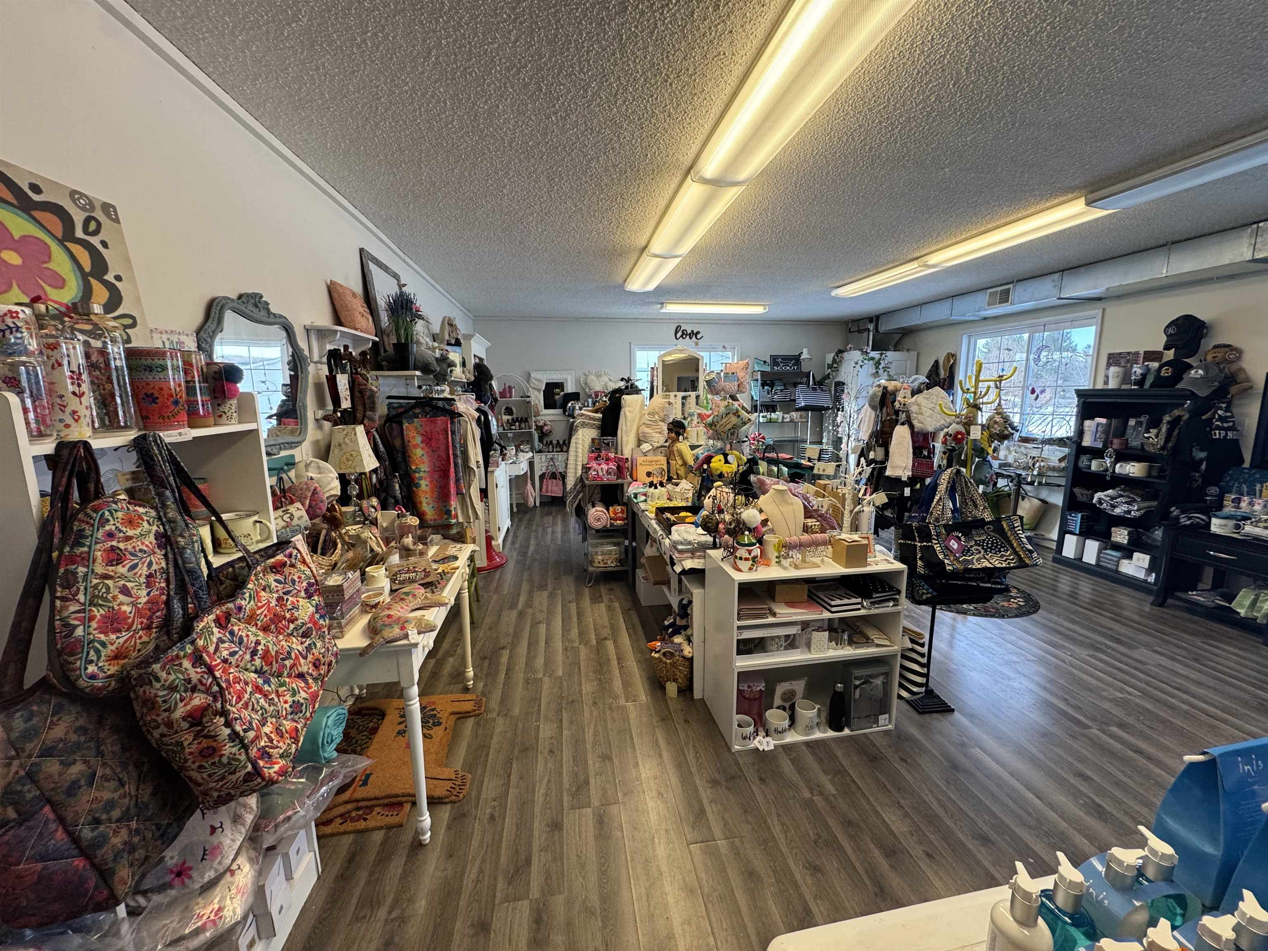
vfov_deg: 85.7
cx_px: 634
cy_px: 476
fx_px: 513
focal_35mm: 14
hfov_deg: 102.1
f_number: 2.2
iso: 200
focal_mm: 2.22
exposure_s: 1/120
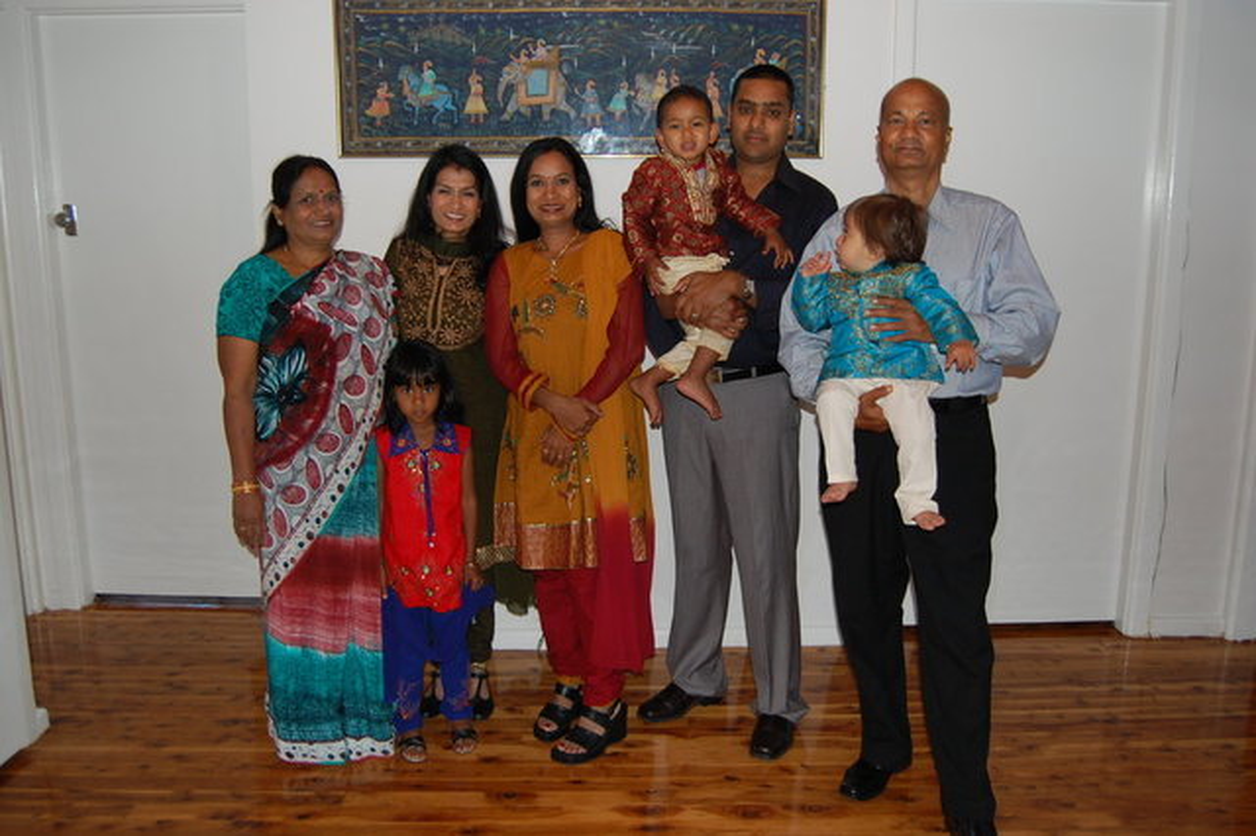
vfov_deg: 45.6
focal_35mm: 28
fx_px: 994
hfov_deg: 64.6
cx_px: 628
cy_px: 418
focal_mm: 19
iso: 400
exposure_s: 1/60
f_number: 3.5
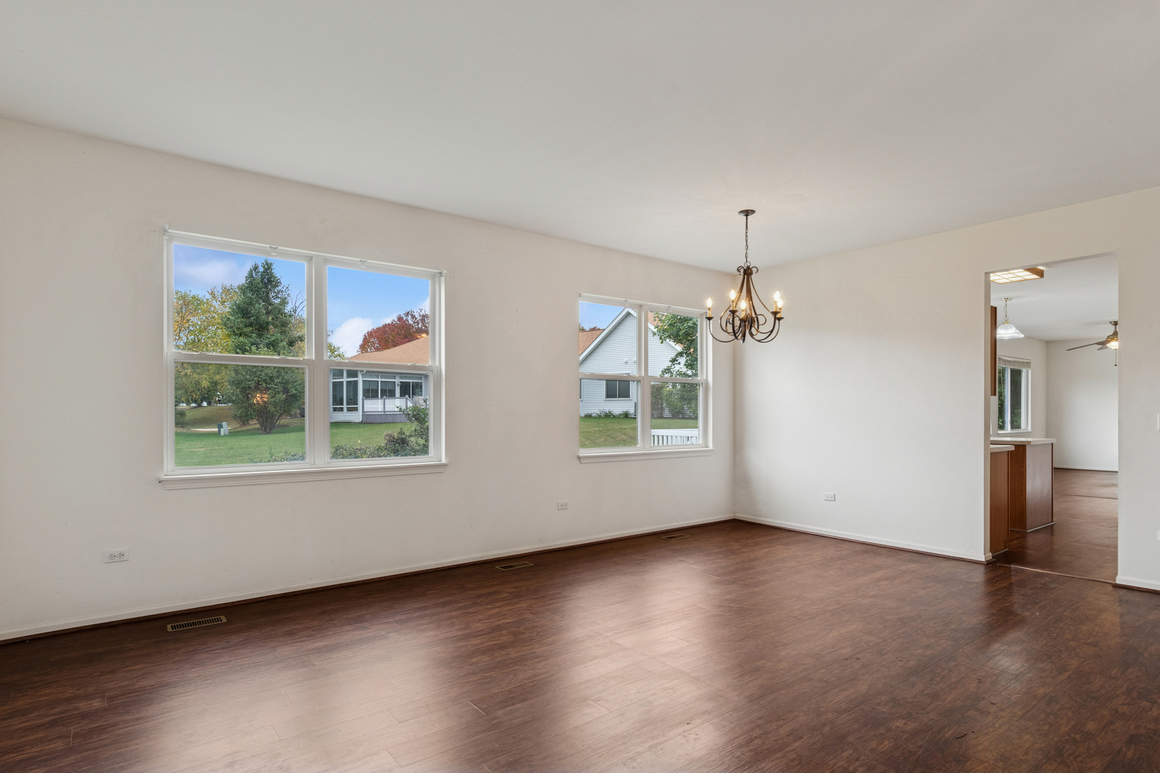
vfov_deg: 67.4
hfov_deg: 90.0
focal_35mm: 18
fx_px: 580
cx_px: 580
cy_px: 386
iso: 250
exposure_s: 1/13
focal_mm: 12
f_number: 8
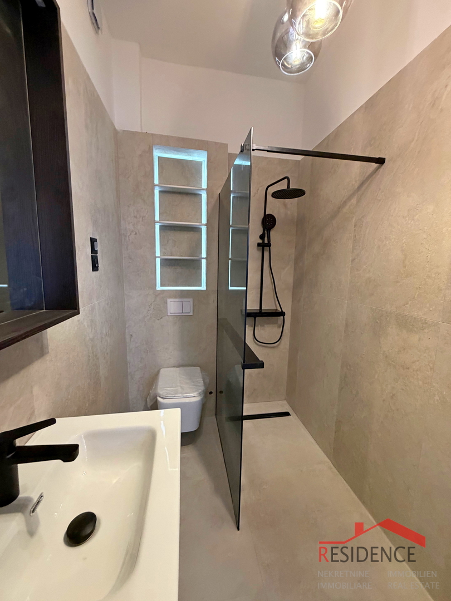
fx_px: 243
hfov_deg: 85.7
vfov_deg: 102.1
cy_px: 300
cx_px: 226
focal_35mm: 14
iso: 400
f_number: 2.2
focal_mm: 2.22
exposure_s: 1/46
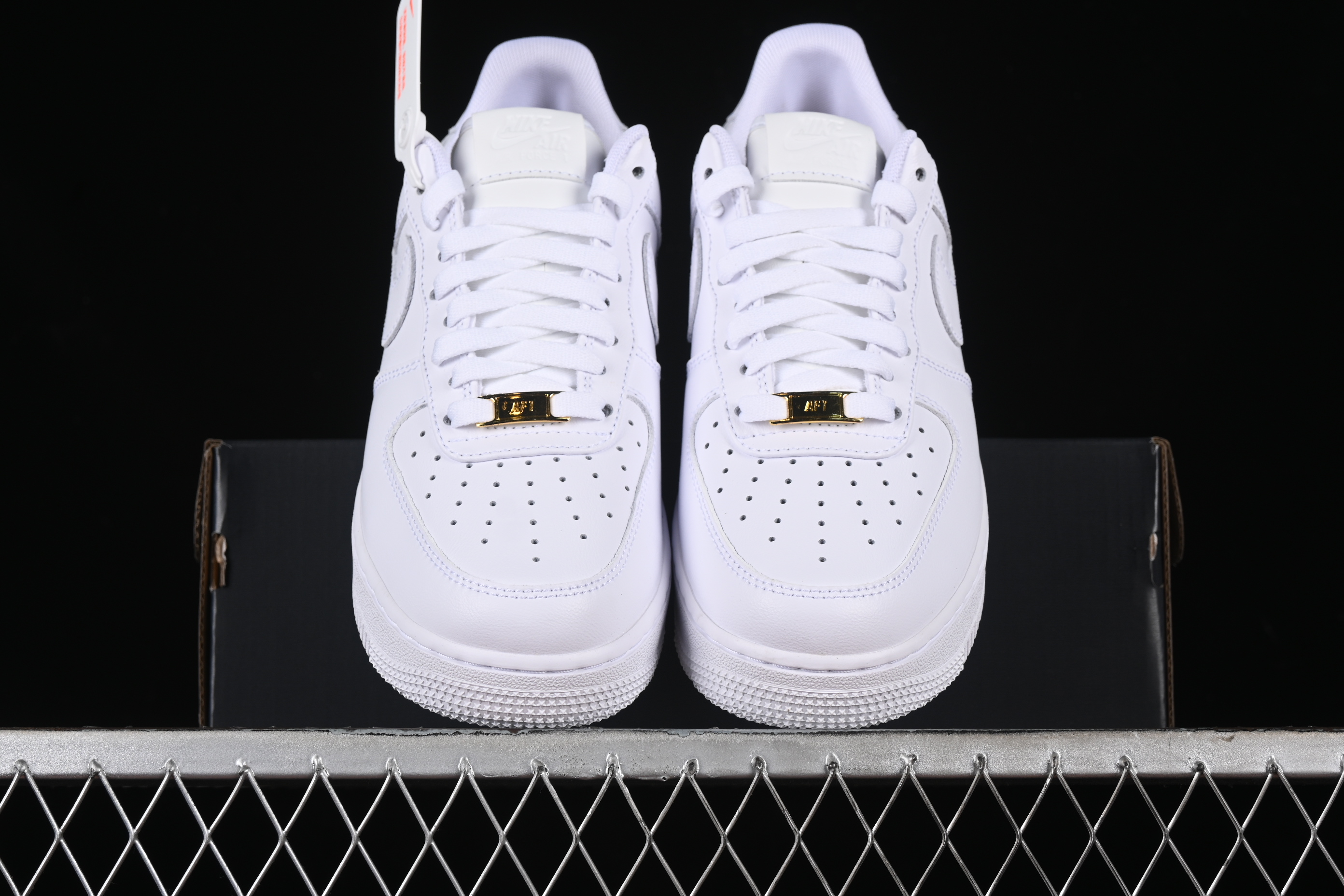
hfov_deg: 27.0
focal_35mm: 75
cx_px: 672
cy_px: 448
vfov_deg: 18.2
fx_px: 2800
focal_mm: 50
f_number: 8
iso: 160
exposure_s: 1/125
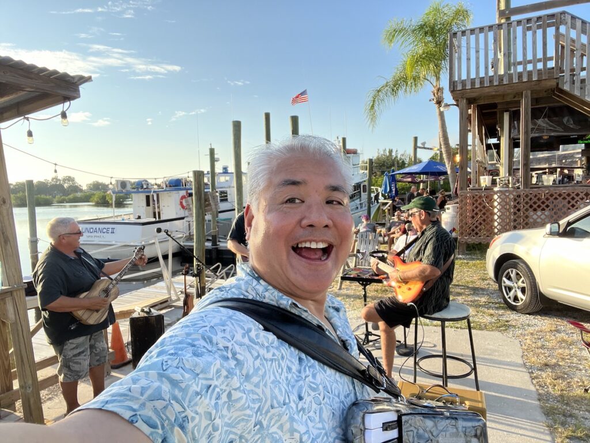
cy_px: 222
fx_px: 392
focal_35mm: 23
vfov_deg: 58.9
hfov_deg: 73.9
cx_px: 295
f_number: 2.2
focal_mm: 2.71
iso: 32
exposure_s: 1/286
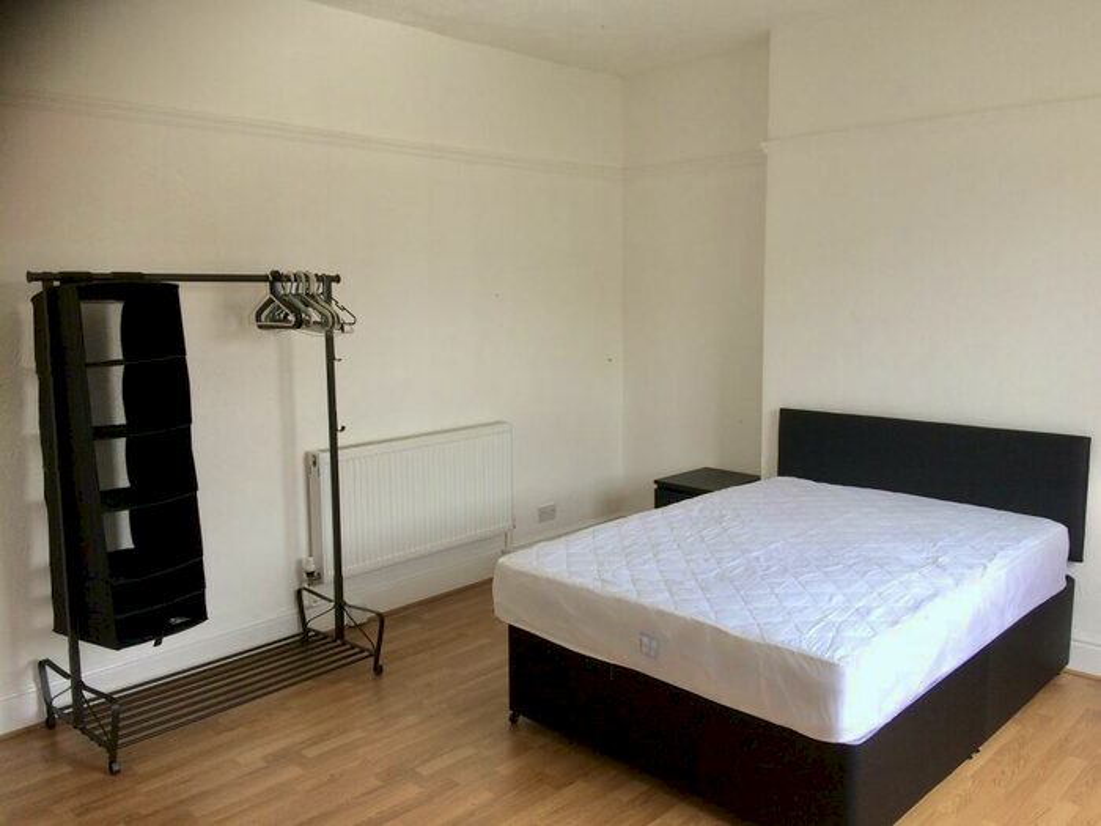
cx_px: 550
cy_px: 413
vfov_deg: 48.2
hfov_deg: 61.7
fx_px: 922
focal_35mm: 29
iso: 50
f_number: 2.2
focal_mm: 4.15
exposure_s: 1/100
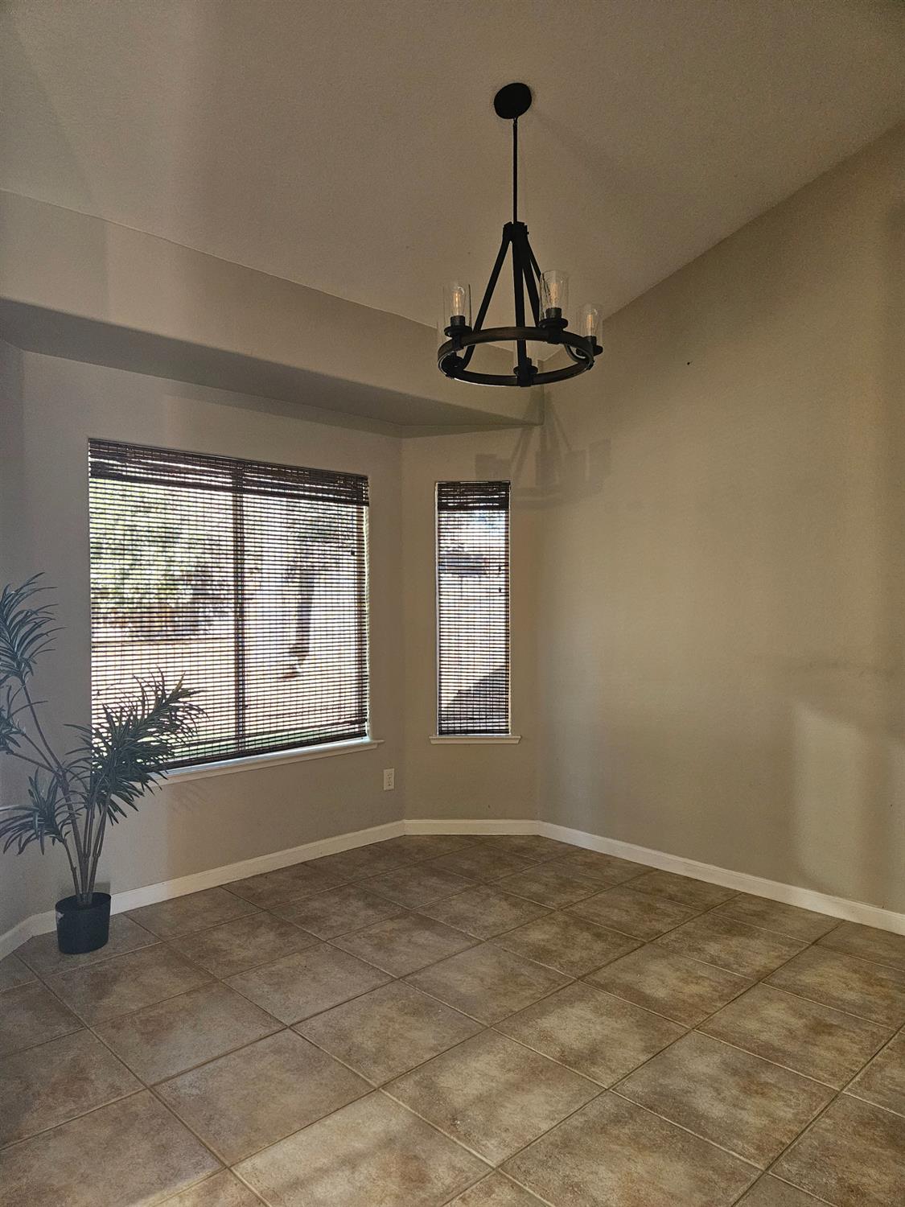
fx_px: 802
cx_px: 452
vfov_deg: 73.9
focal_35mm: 23
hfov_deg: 58.9
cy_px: 604
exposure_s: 1/120
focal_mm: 5.4
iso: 500
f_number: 1.8
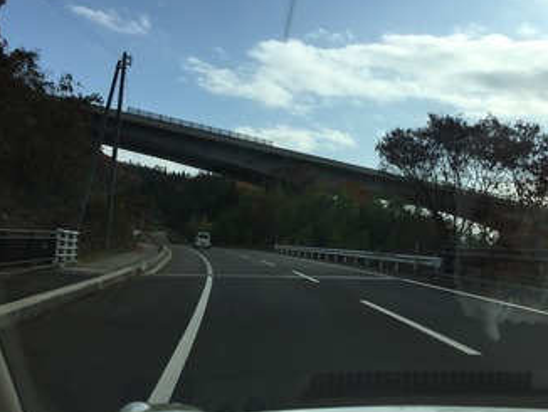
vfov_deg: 44.2
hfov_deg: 56.8
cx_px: 272
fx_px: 507
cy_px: 193
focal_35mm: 32
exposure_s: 1/2475
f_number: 2.2
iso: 32
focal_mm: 4.15
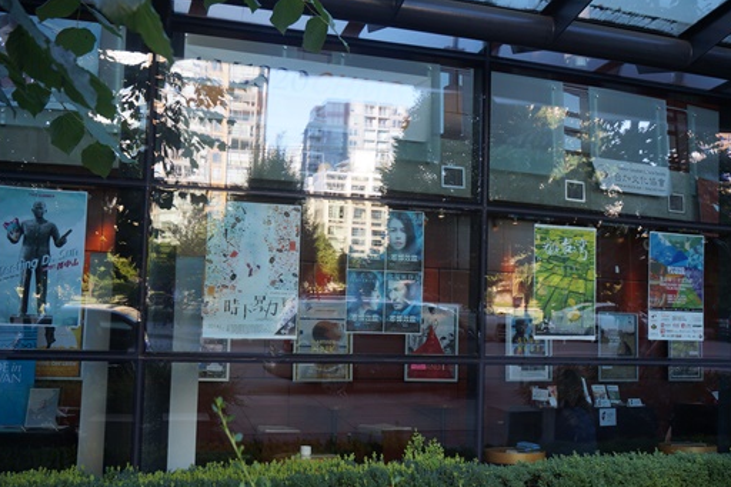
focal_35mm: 40
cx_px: 370
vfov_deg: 33.8
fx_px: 802
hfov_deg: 49.0
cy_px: 253
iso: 200
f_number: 5.6
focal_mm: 25
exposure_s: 1/100
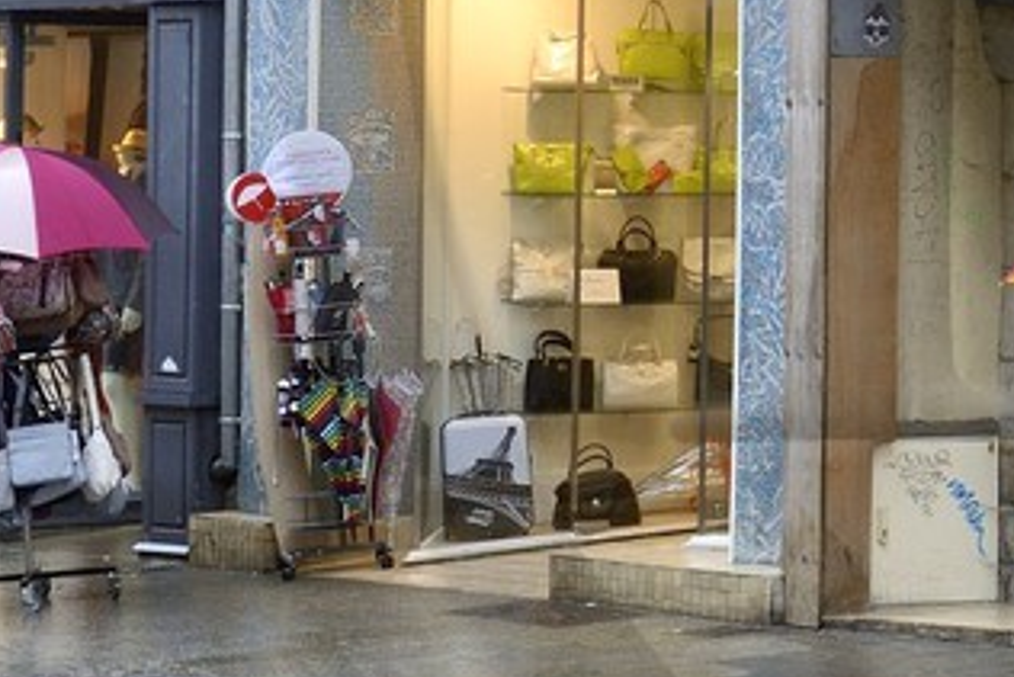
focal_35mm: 177
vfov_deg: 7.7
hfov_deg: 11.1
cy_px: -82
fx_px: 4988
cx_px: 1579
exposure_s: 1/125
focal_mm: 35
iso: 800
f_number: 8
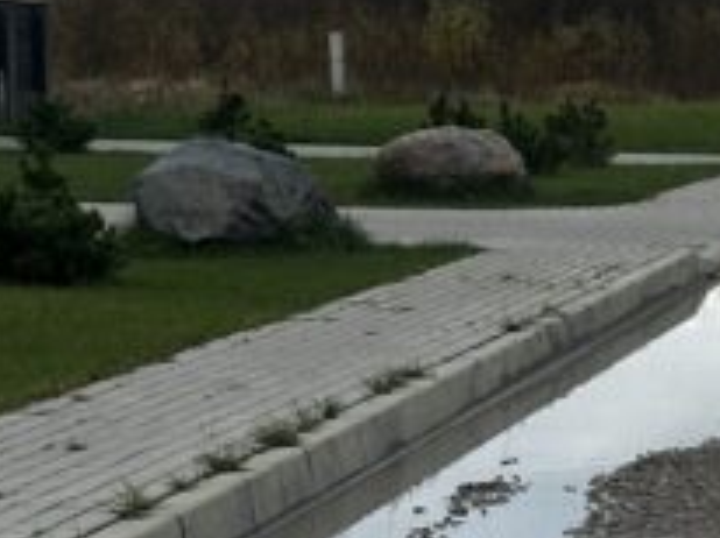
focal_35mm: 239
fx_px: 4965
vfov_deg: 6.2
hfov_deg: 8.1
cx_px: 1094
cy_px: 175
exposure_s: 1/1272
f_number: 1.78
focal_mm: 6.86
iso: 64
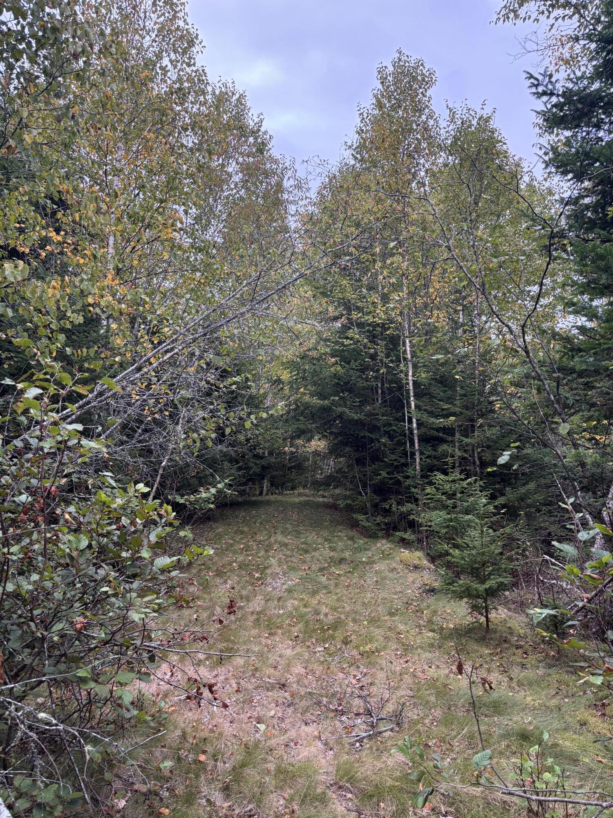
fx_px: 614
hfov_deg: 53.1
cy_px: 409
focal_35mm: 26
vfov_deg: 67.3
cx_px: 306
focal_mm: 5.96
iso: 80
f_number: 1.6
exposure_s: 1/121
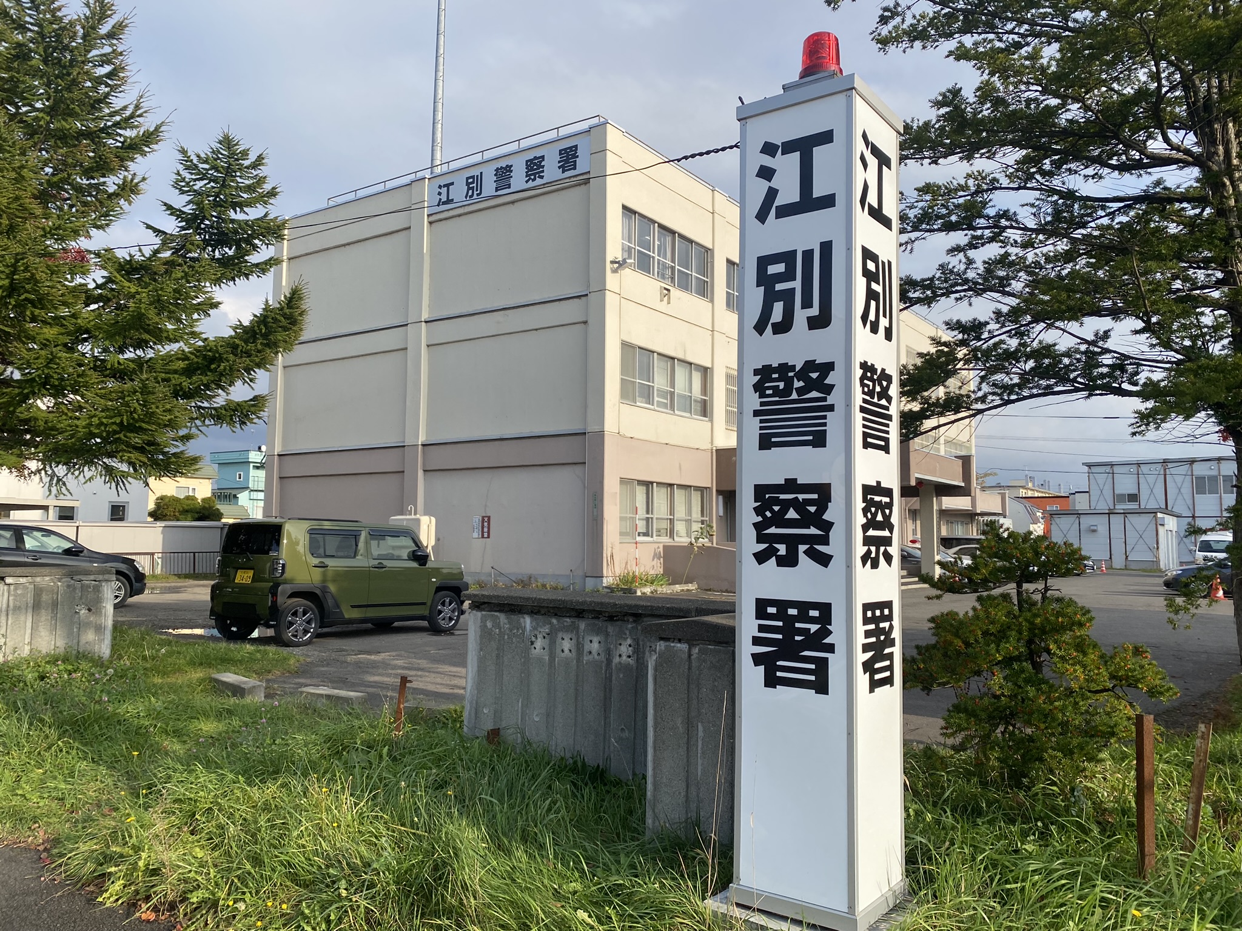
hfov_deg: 67.3
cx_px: 621
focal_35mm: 26
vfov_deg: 53.1
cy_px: 466
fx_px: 933
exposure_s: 1/2268
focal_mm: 4.25
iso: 32
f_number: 1.8
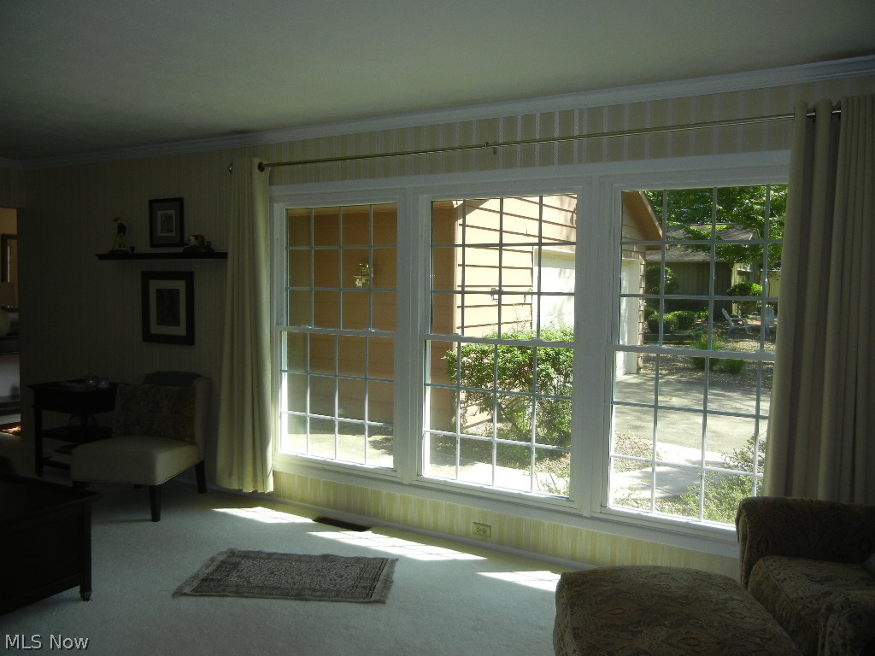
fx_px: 758
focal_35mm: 30
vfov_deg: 46.8
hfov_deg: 60.0
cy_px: 328
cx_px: 438
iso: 160
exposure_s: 1/132
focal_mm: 5.4
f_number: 3.5
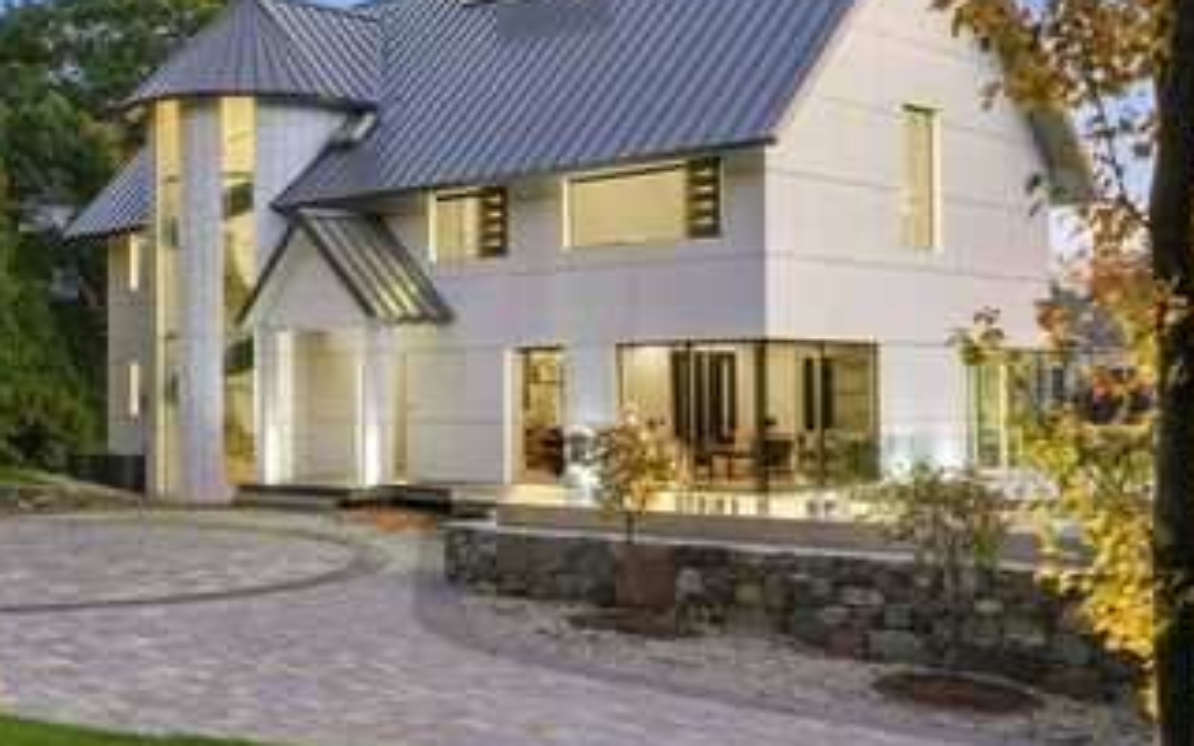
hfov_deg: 39.2
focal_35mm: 51
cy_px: 390
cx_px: 414
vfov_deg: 25.3
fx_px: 1660
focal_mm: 32
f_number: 11
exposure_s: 1/1.25
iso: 800
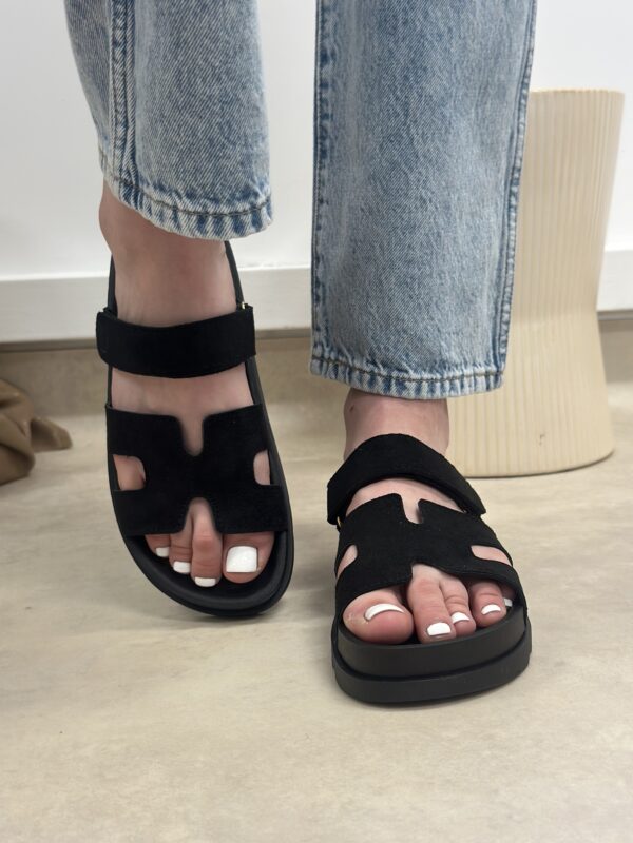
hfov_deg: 30.3
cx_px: 316
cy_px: 422
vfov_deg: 39.7
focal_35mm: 48
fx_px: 1170
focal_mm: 6.86
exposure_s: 1/50
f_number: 1.78
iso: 125
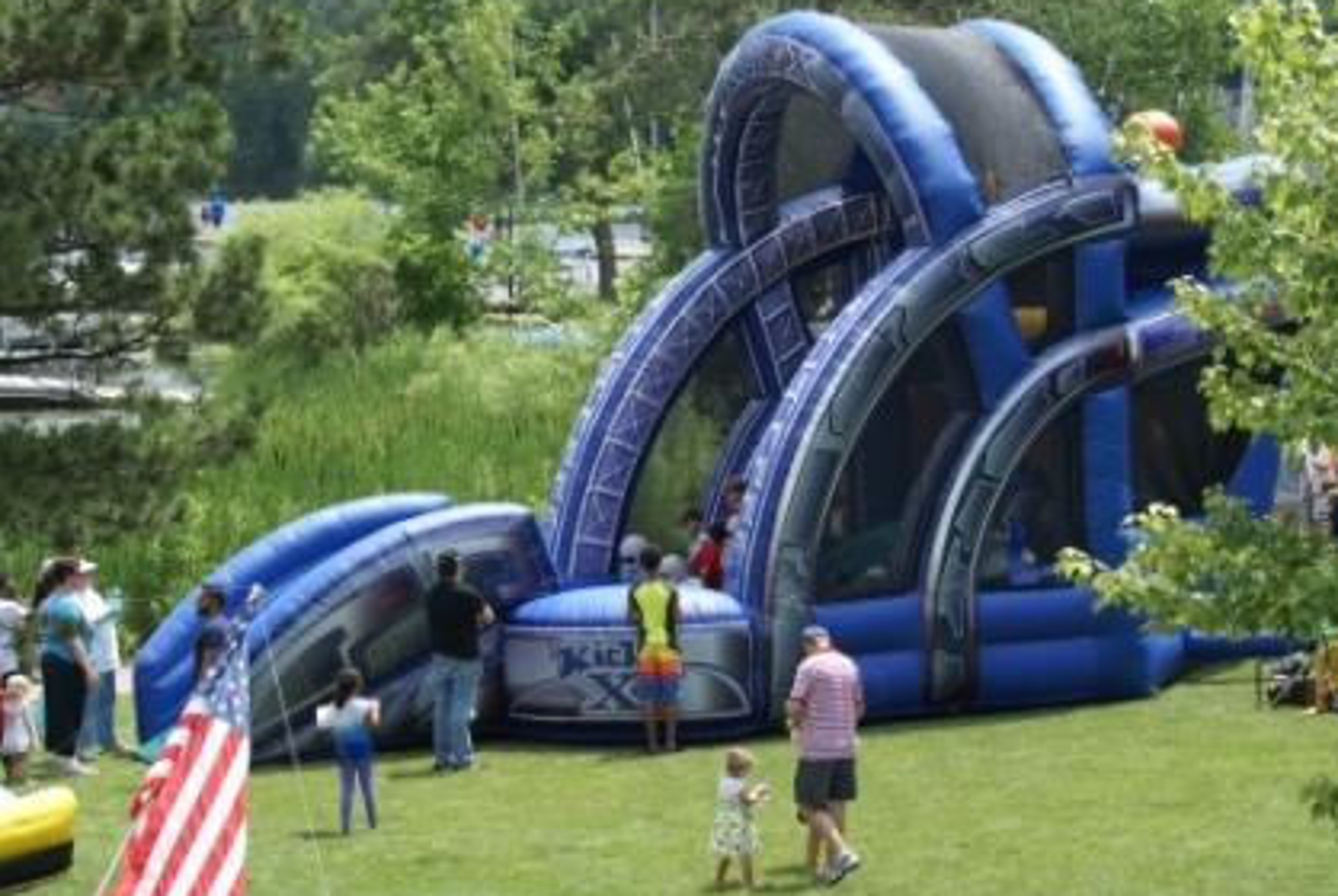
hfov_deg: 17.0
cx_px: 714
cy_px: 438
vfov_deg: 11.4
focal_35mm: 121
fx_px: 4486
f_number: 8
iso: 100
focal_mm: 75
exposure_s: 1/160
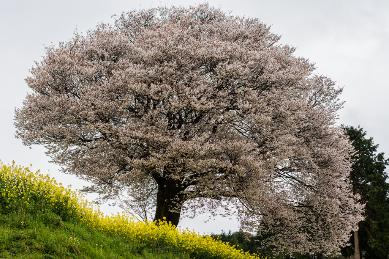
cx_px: 194
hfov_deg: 28.8
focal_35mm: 70
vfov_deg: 19.5
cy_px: 130
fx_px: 756
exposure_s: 1/250
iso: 100
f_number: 5.6
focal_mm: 70
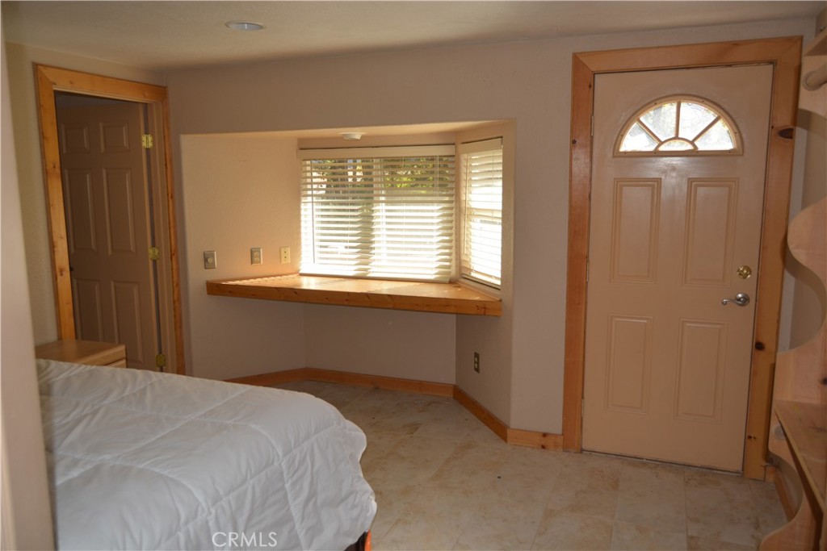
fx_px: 620
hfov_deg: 67.4
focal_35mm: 27
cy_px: 276
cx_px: 414
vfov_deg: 47.9
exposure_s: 1/160
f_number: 3.5
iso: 200
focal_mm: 18
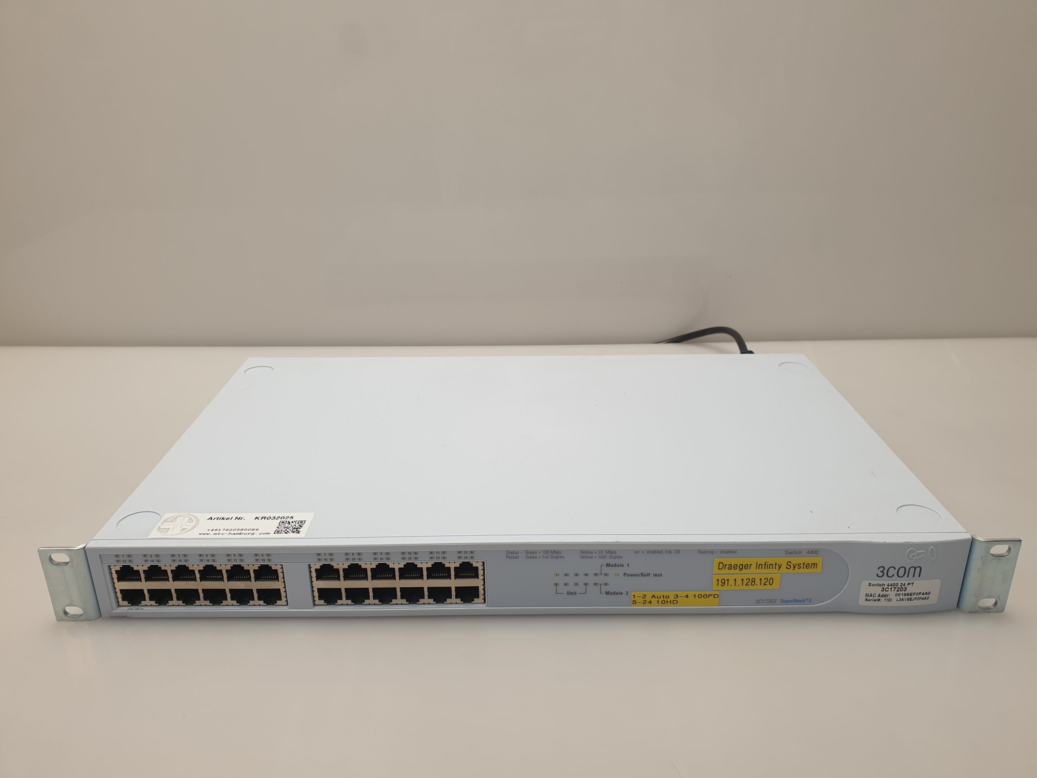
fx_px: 779
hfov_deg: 67.3
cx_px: 518
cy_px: 389
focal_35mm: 26
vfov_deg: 53.1
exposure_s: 1/50
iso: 50
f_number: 2.4
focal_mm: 4.3
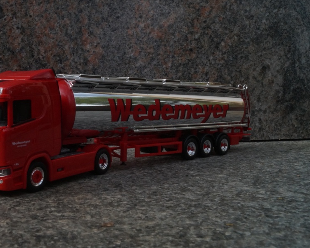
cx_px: 89
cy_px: 91
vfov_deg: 34.7
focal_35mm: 43
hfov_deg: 42.0
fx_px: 395
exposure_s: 1/60
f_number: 22
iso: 1000
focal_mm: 20
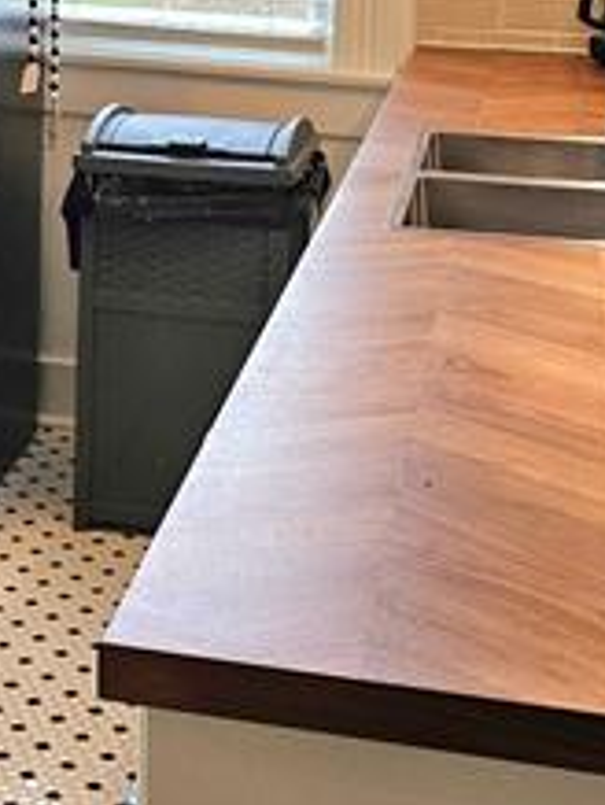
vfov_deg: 22.7
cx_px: 33
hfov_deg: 17.9
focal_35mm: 81
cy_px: -74
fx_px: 1884
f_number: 1.7
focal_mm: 6.3
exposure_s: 1/120
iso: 250
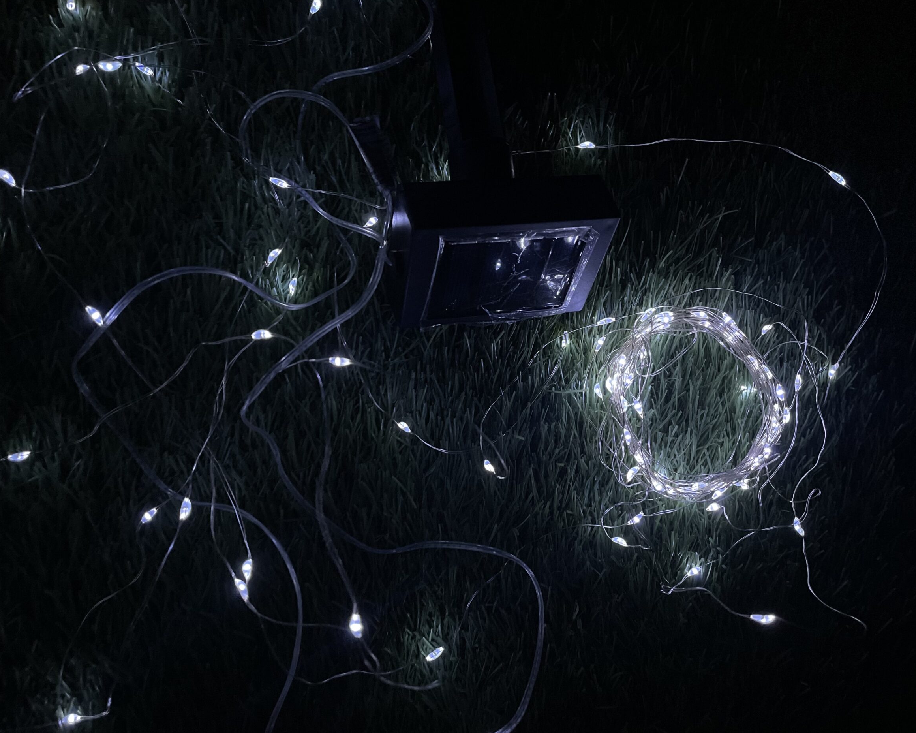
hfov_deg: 62.2
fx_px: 759
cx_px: 434
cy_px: 362
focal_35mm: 28
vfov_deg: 51.5
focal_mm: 4.2
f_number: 1.6
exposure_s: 1/40
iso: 640
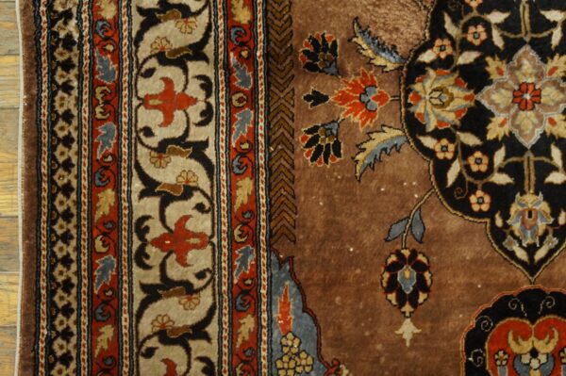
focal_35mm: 30
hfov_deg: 62.0
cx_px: 283
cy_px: 188
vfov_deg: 43.5
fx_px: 471
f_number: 4
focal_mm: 20
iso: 1600
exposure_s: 1/60
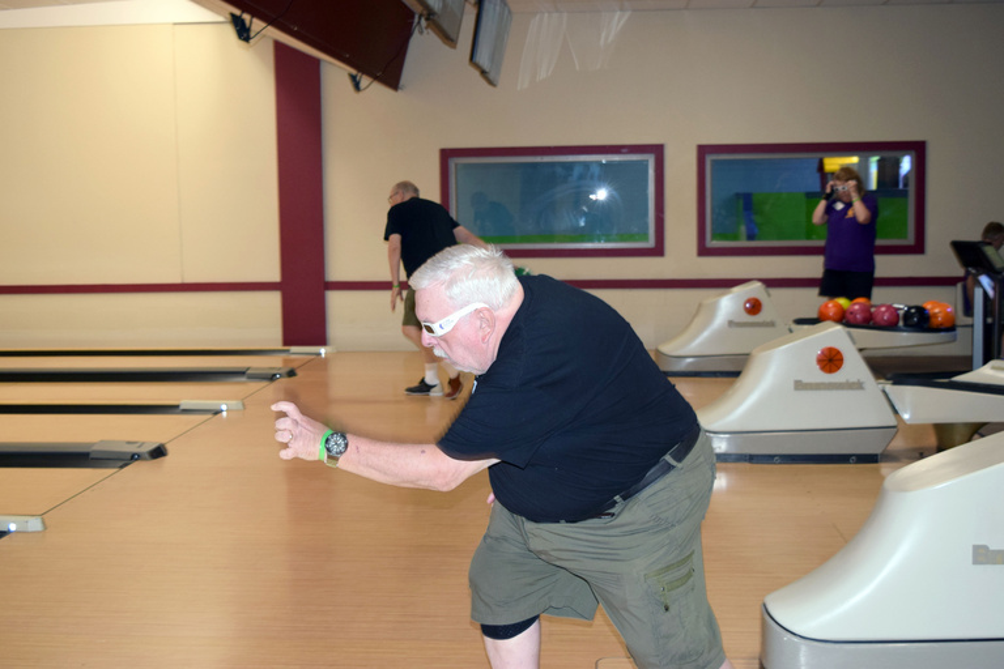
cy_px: 334
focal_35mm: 46
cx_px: 502
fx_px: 1297
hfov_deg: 42.3
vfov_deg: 28.9
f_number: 4.2
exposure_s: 1/60
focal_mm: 31
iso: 800
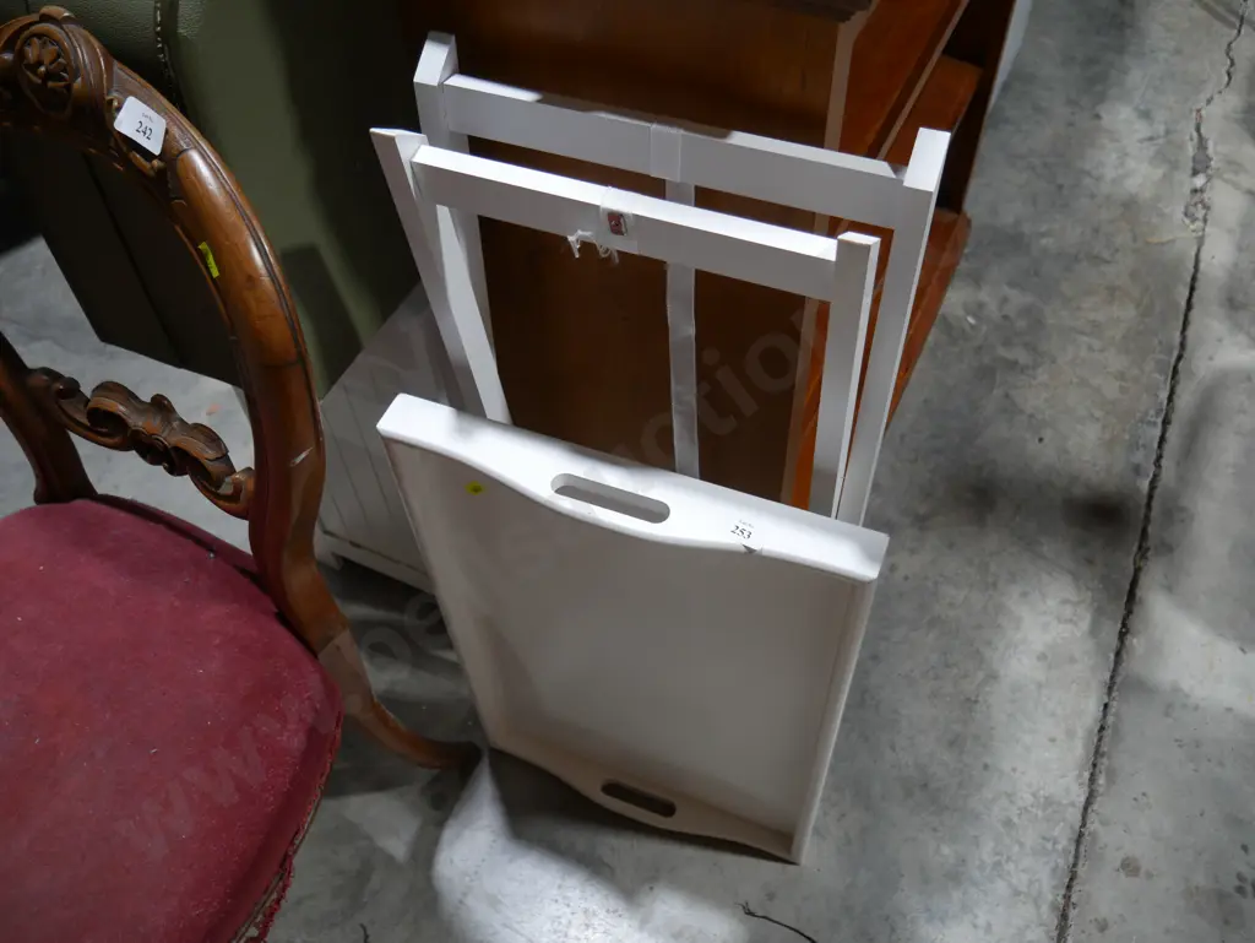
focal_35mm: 28
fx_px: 1016
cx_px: 628
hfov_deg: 63.4
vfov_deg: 49.8
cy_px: 472
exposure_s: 1/80
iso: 200
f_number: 3.5
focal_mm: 14
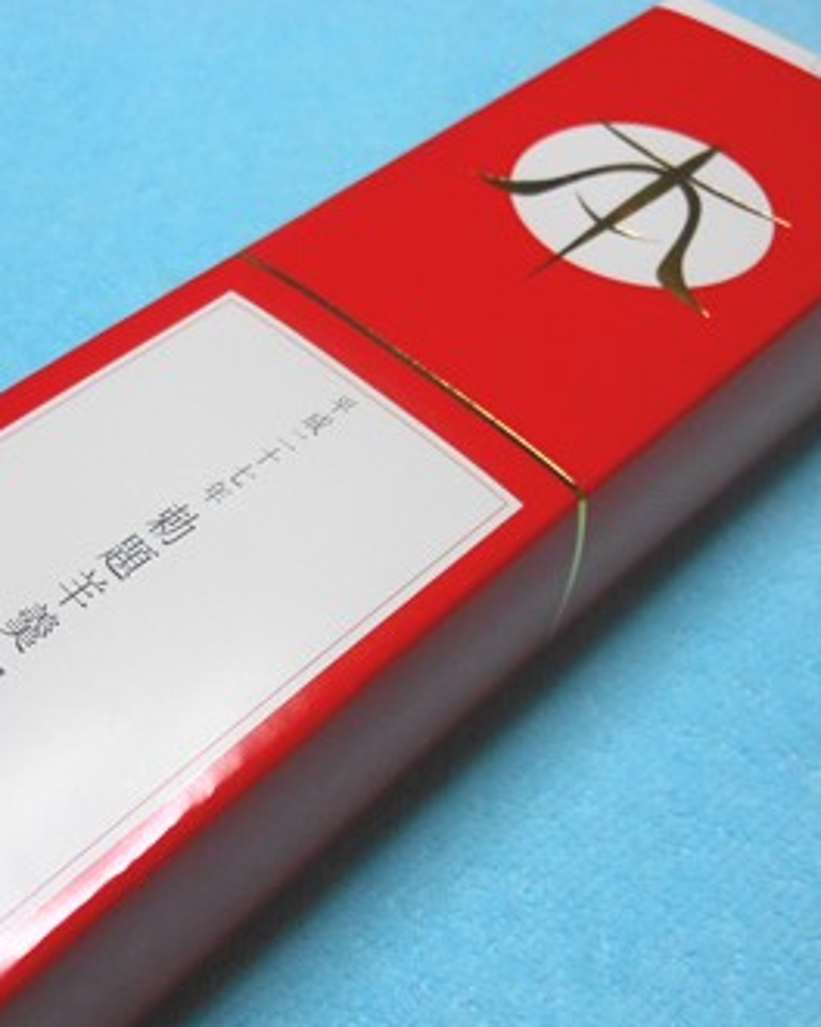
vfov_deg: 42.0
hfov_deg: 33.9
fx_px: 1336
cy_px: 517
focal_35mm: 44
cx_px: 277
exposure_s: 1/125
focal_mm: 5.9
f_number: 4
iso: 320
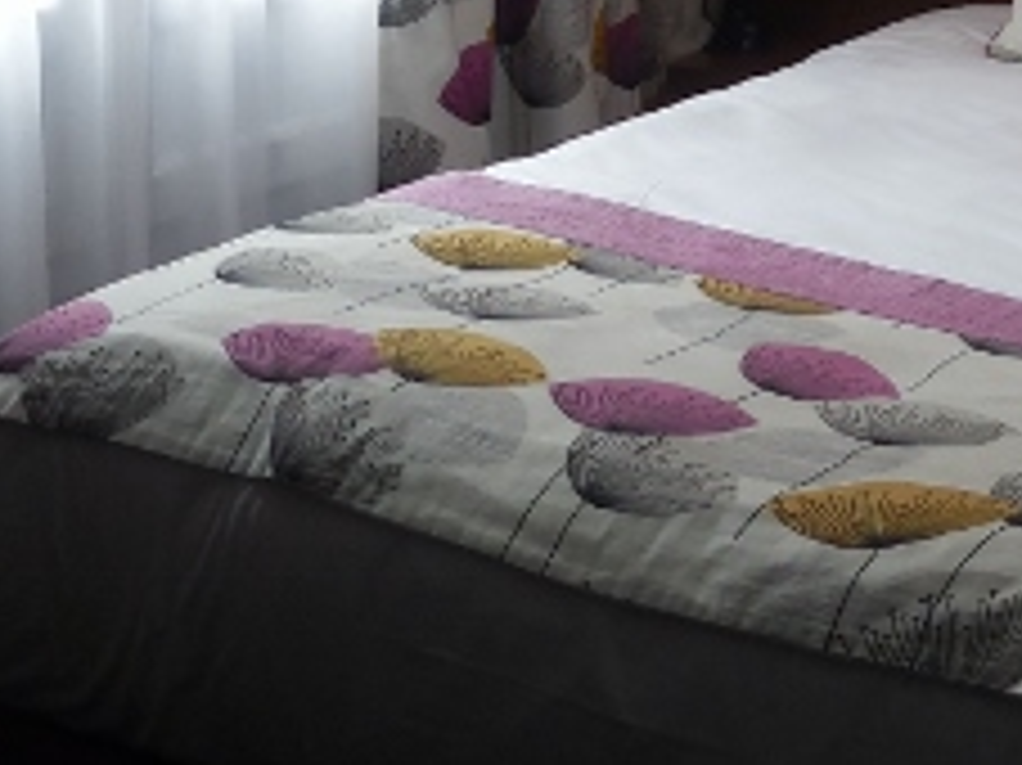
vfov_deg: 17.2
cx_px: 990
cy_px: -295
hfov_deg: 23.8
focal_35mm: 79
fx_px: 2331
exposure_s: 1/125
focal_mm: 5
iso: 125
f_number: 3.5
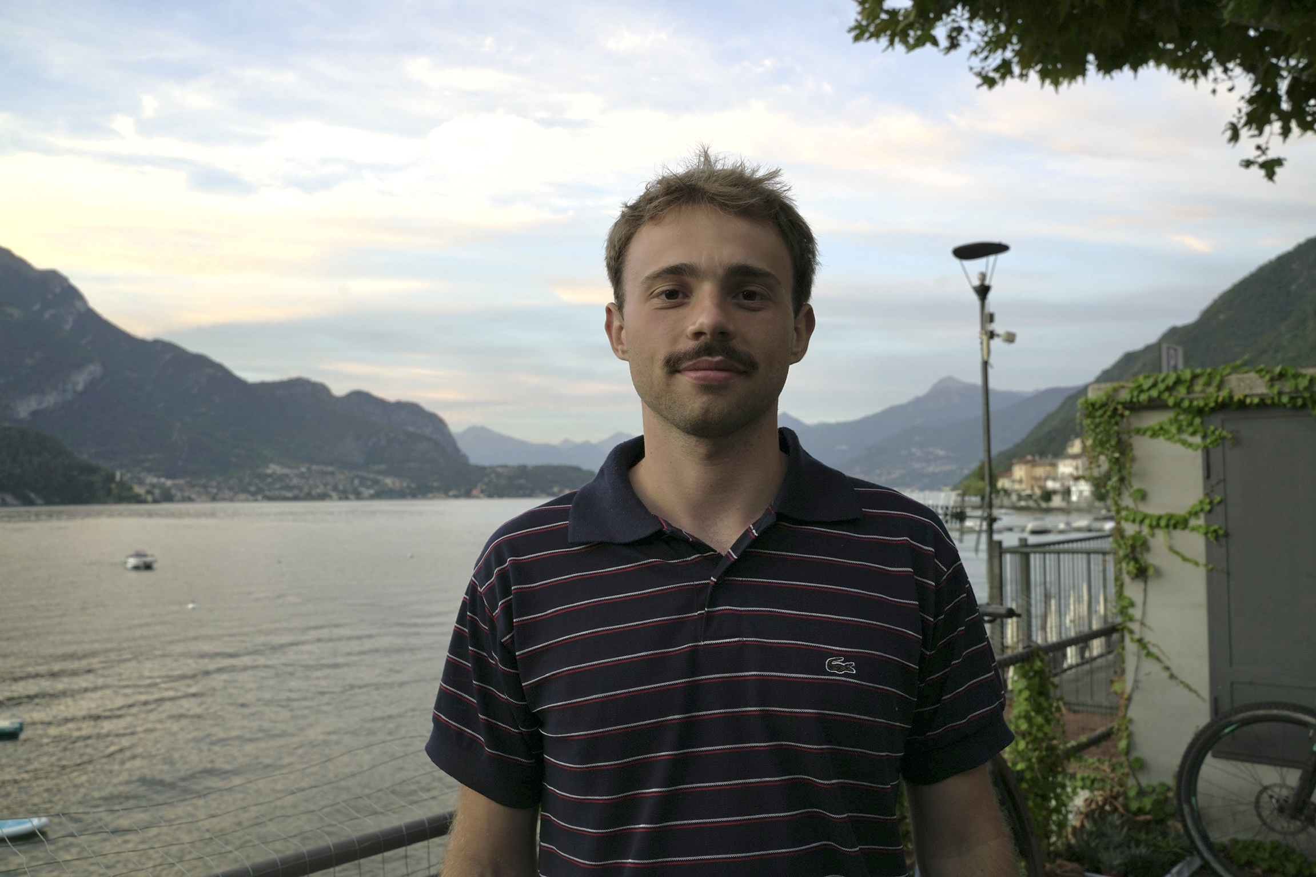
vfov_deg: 43.6
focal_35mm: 30
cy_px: 438
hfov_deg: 61.9
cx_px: 658
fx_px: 1097
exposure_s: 1/30
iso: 320
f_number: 9
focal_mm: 30
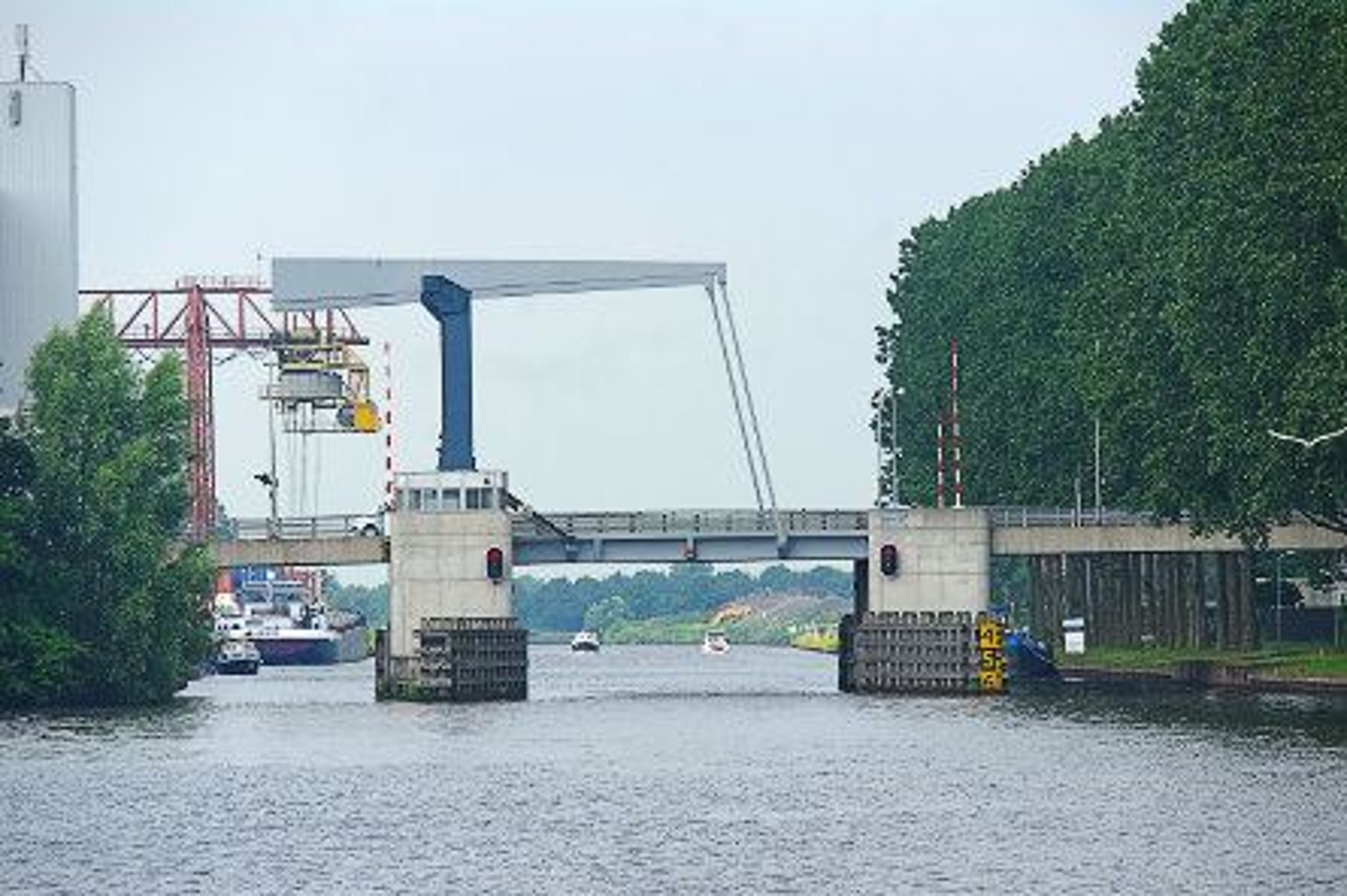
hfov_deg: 8.9
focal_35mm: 231
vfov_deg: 5.9
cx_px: 674
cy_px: 448
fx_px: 8637
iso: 100
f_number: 9
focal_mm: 150
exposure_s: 1/125
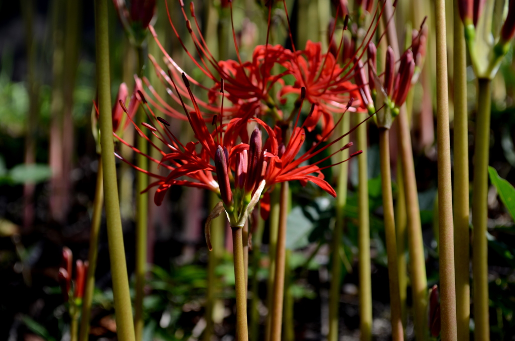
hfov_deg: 29.3
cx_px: 258
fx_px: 985
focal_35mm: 69
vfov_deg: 19.6
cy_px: 170
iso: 100
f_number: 6.3
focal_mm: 46
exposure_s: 1/160
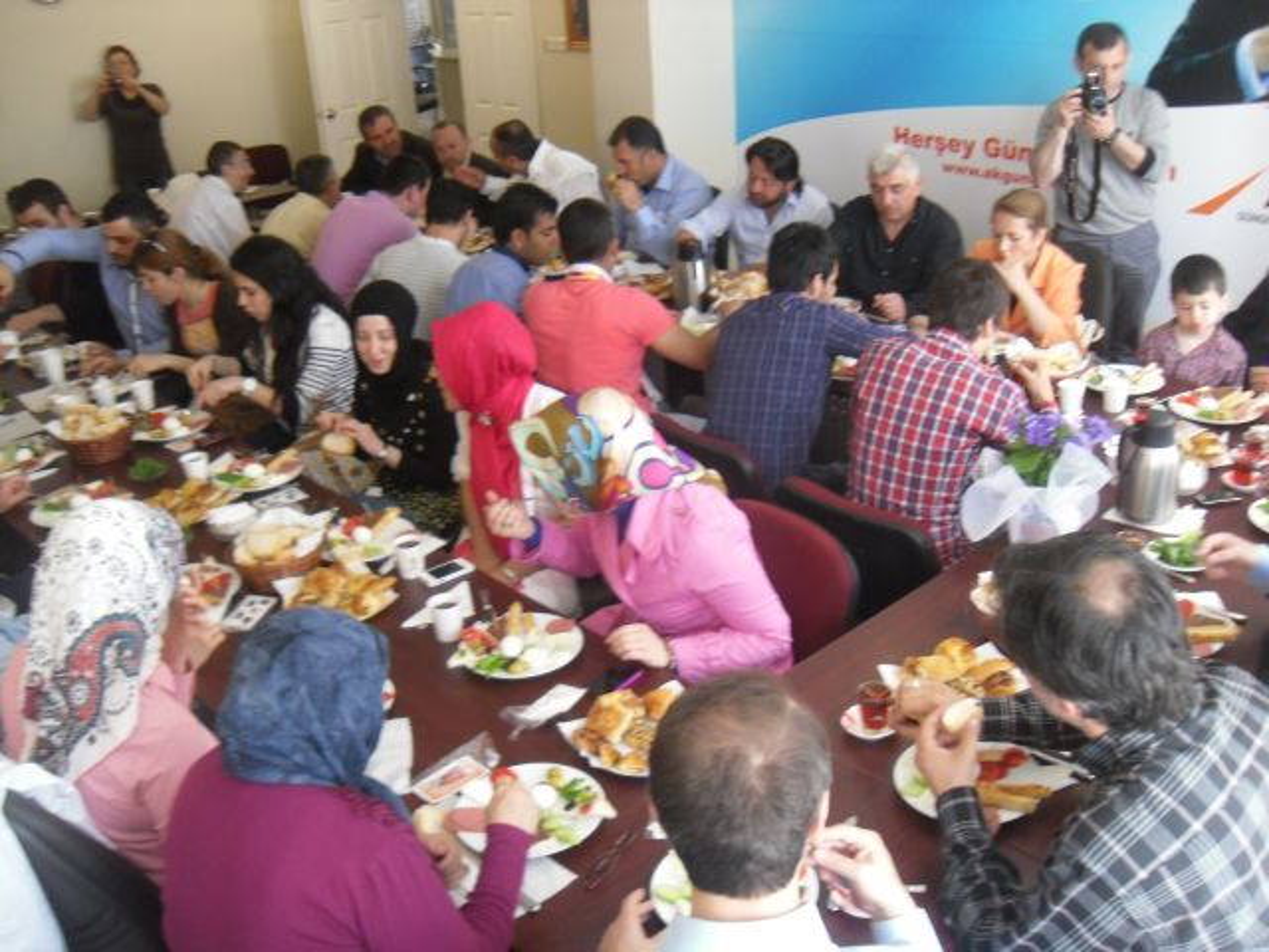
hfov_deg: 54.0
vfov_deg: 41.8
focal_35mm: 34
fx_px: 1246
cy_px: 476
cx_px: 634
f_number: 2.8
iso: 200
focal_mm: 6
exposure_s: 1/45
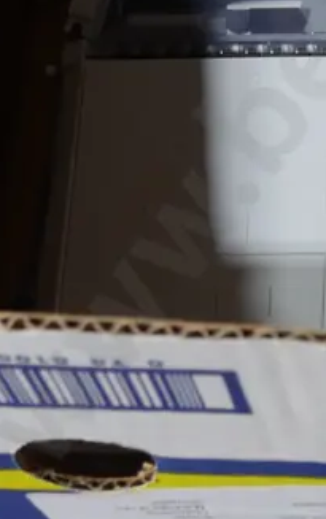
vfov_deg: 13.7
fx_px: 2071
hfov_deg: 8.8
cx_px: 506
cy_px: -194
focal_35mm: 146
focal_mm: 22
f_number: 5
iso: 800
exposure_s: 1/60
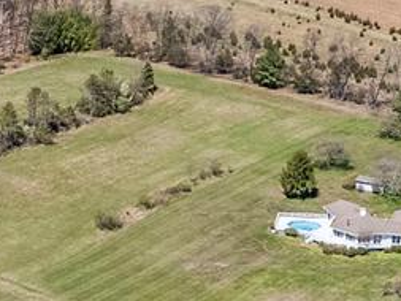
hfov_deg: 11.3
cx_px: -87
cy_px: 216
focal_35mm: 171
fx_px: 1982
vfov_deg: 8.7
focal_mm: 8.38
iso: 110
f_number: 2.8
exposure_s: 1/320
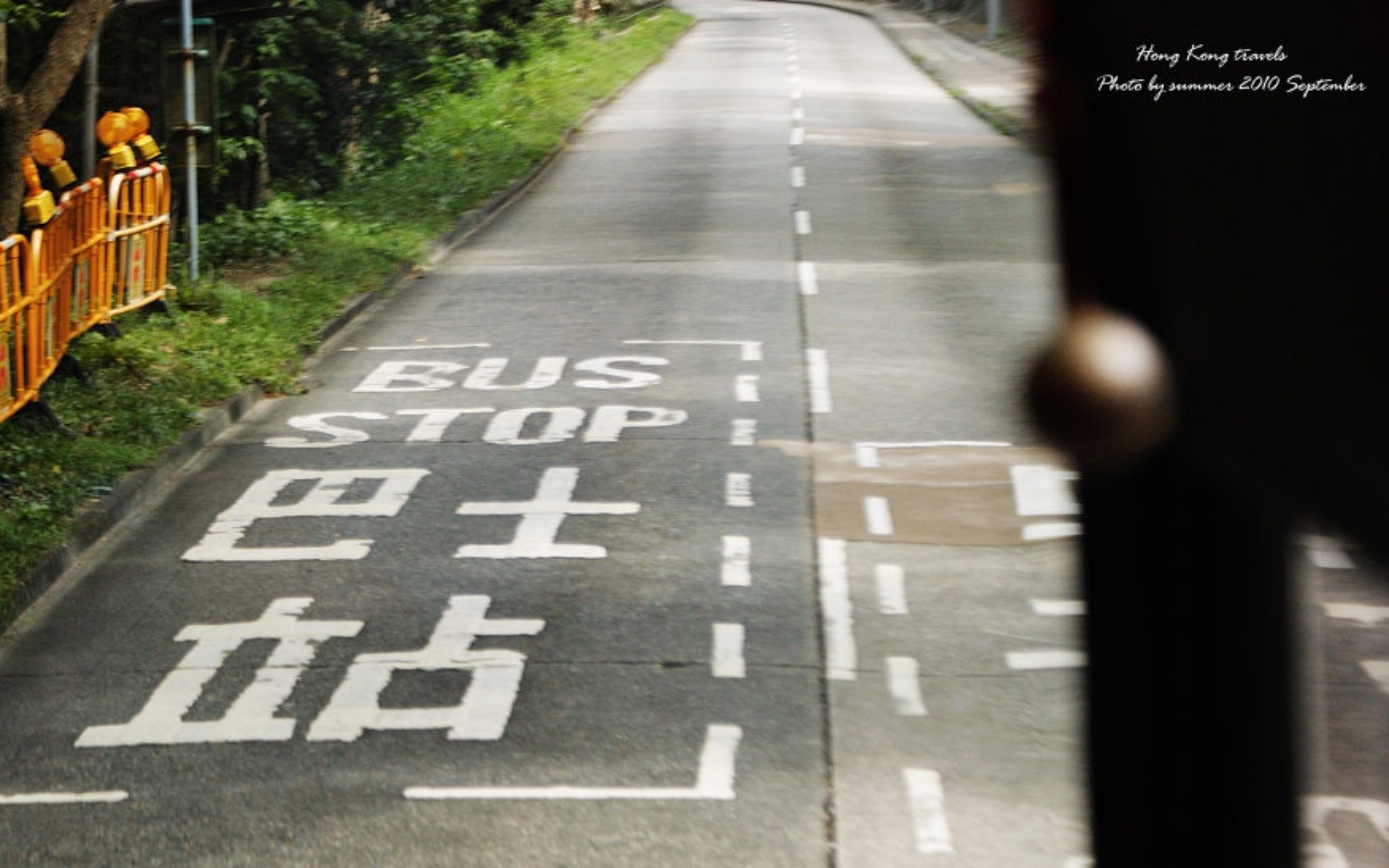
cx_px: 684
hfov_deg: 18.9
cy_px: 447
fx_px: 4164
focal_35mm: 110
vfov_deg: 11.9
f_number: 5.6
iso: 400
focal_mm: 70
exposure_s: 1/200
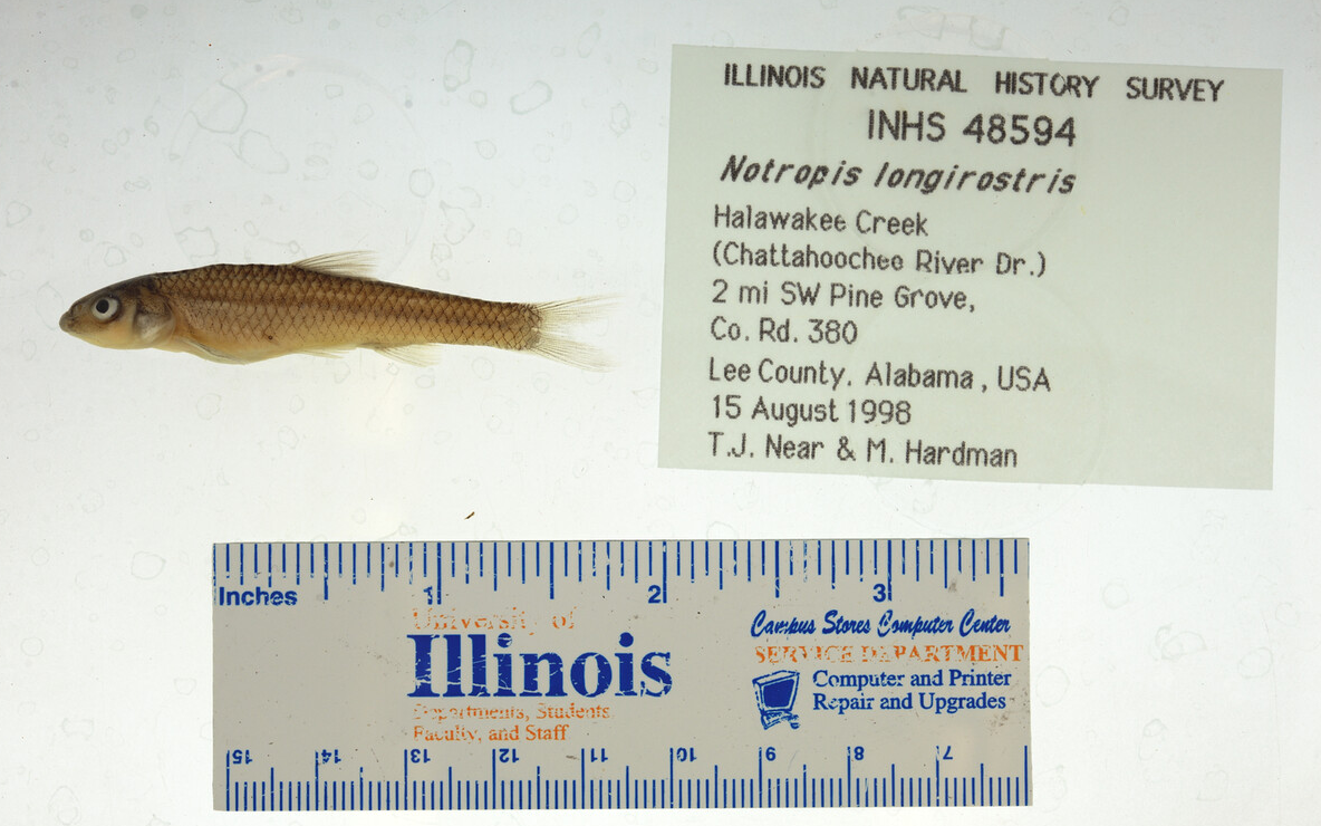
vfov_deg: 21.0
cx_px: 653
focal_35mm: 62
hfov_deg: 33.0
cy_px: 424
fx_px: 2232
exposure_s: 1/200
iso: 100
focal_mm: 60
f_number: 10
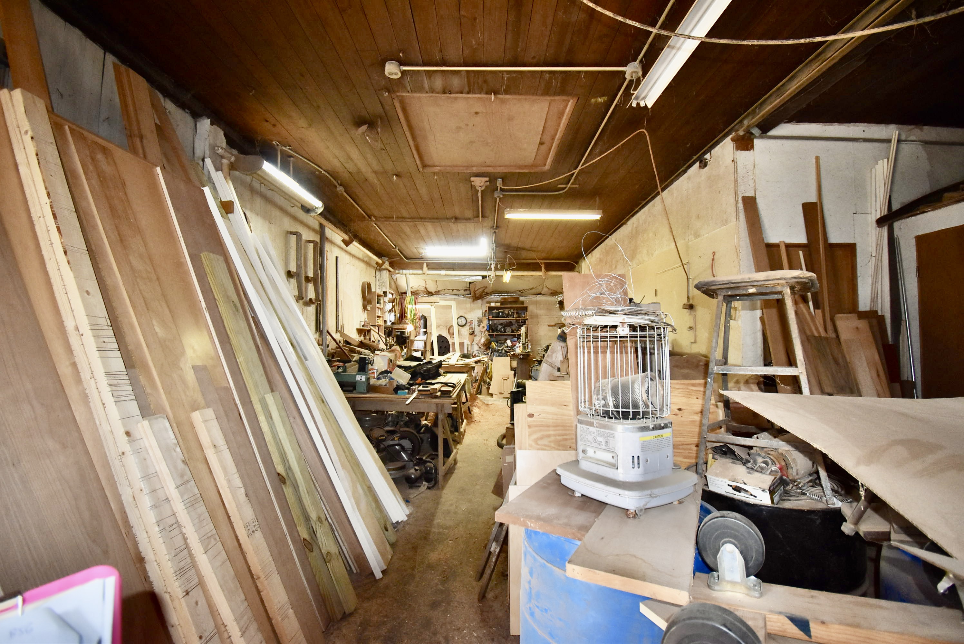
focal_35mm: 15
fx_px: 402
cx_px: 482
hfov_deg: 100.3
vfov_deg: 77.4
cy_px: 322
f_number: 4.5
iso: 1000
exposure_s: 1/125
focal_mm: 10
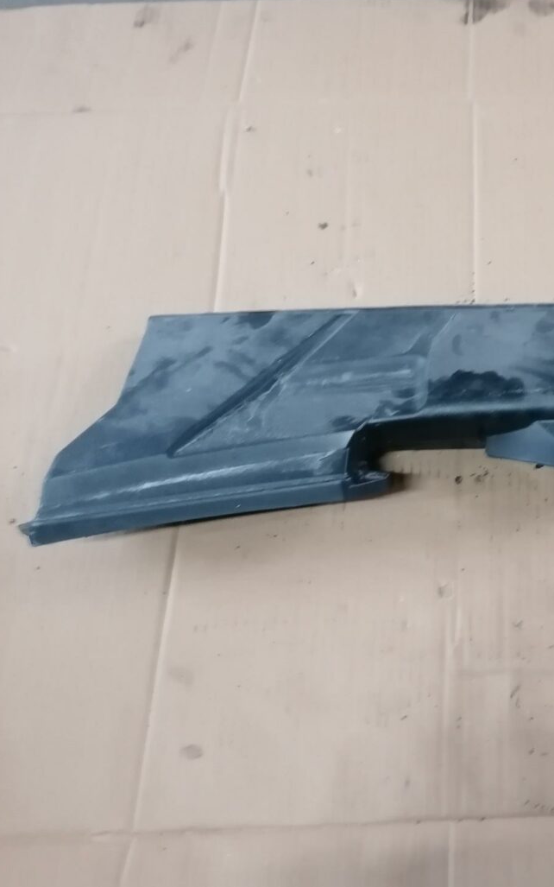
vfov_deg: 50.4
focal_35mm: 39
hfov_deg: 29.8
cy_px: 434
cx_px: 596
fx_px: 942
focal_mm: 4.75
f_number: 1.8
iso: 640
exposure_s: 1/16.7
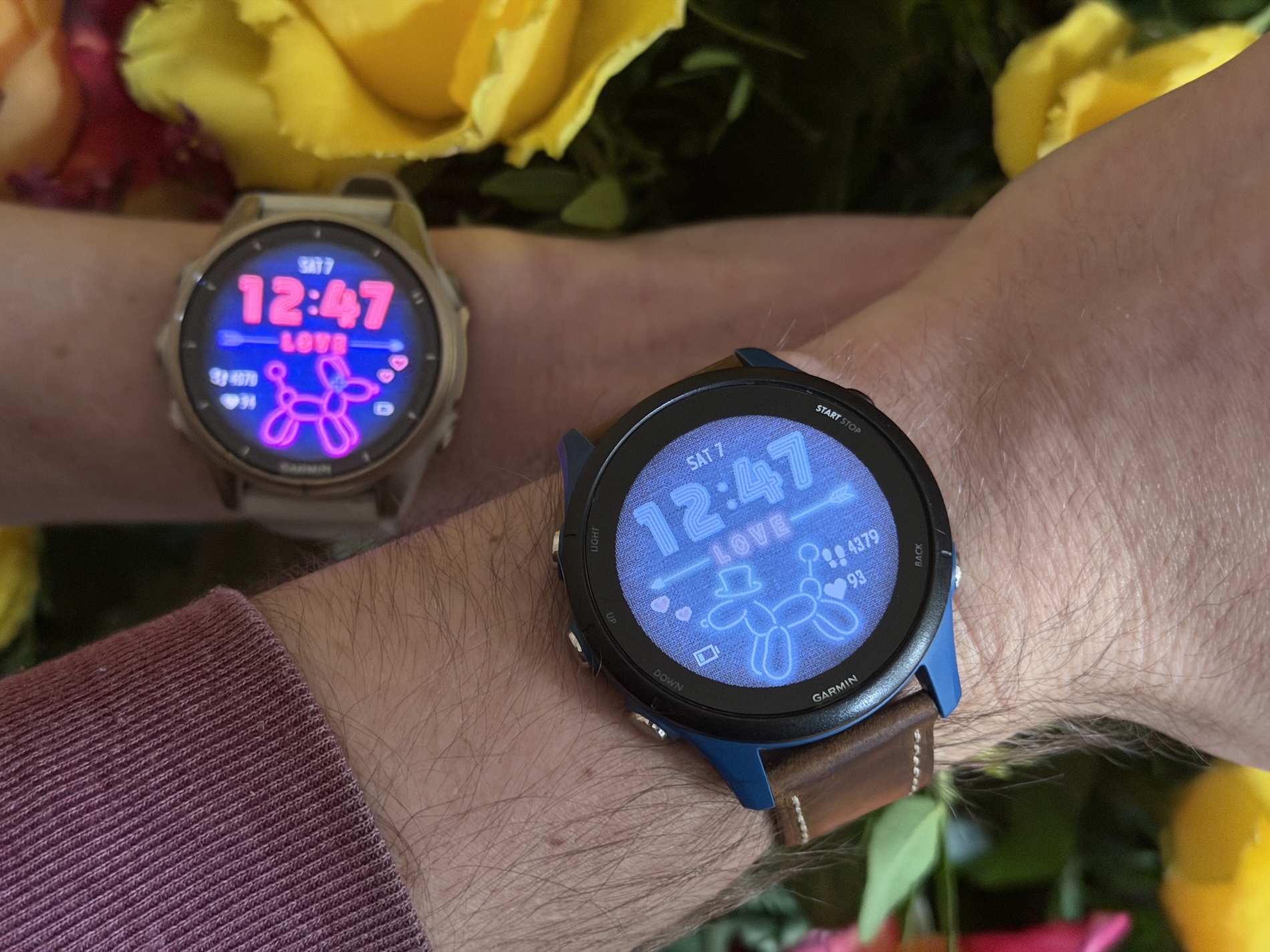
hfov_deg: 39.7
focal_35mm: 48
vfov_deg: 30.3
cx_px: 635
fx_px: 1761
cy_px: 476
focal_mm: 6.76
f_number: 1.78
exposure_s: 1/30
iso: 640
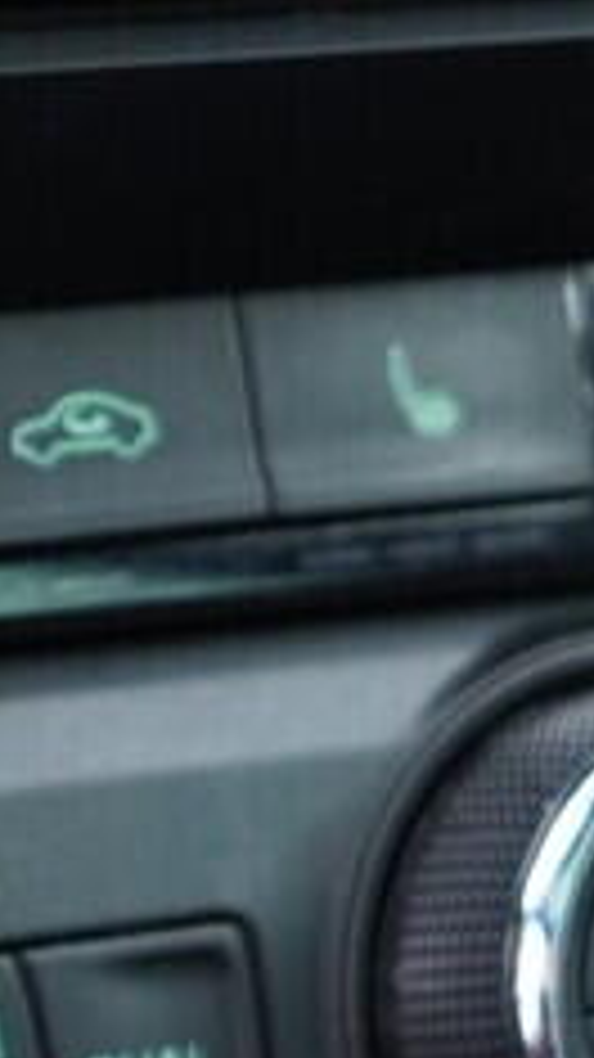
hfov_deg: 7.2
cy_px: 1245
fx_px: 4597
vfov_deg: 12.8
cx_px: -513
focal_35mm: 164
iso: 500
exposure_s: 1/40
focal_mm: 24
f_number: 2.8
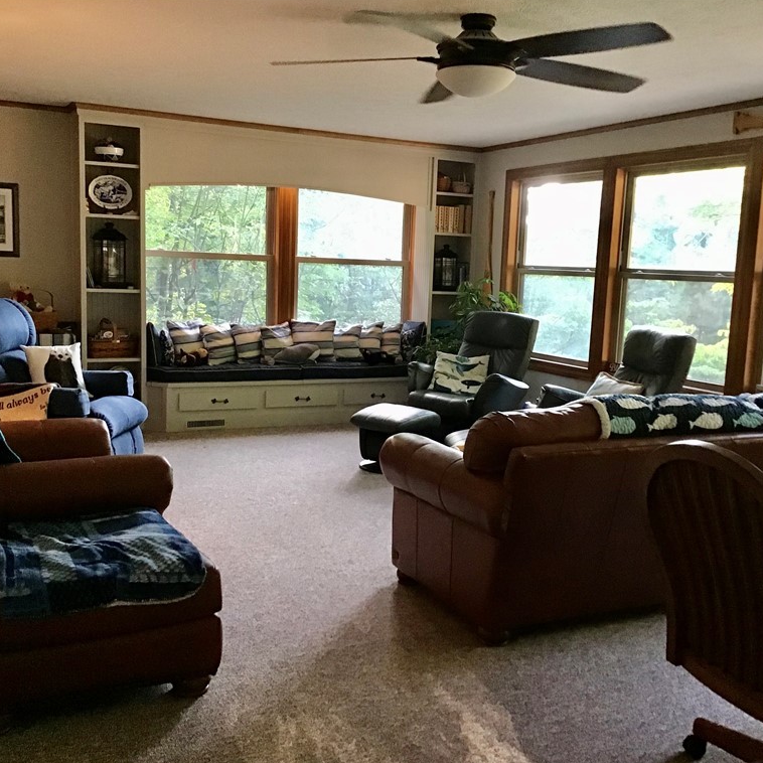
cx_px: 403
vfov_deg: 44.9
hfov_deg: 44.9
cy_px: 382
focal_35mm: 37
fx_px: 923
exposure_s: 1/30
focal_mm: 3.3
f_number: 2.4
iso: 160
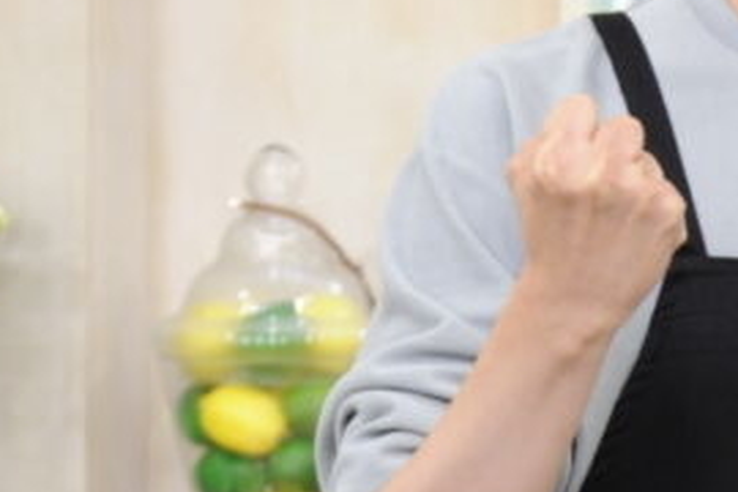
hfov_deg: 5.3
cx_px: 1768
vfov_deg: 3.7
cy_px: 216
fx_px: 7687
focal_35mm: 375
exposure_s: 1/125
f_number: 5
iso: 1600
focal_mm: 66
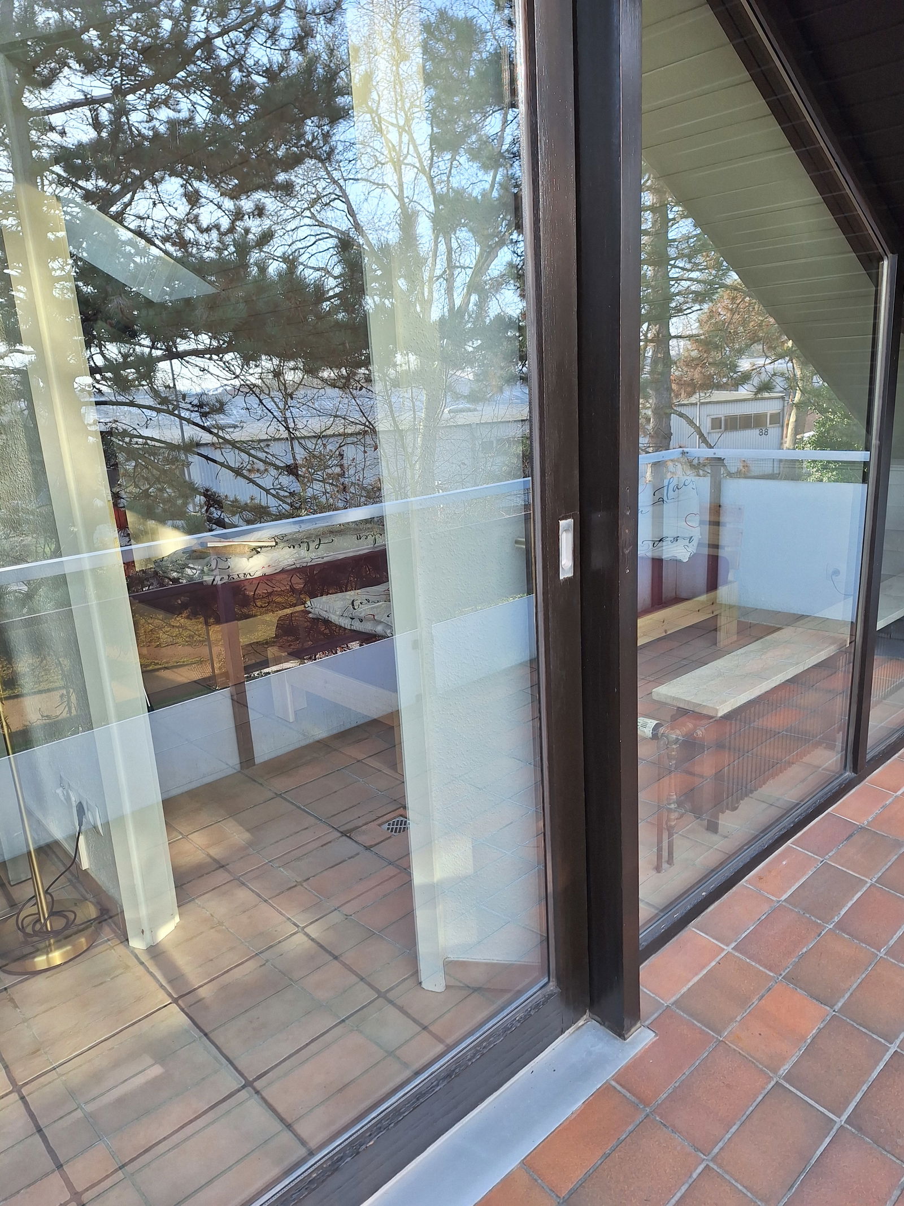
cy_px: 603
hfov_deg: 58.9
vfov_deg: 73.9
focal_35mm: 23
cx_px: 452
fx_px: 801
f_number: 1.8
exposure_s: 1/339
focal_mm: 5.54
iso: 40
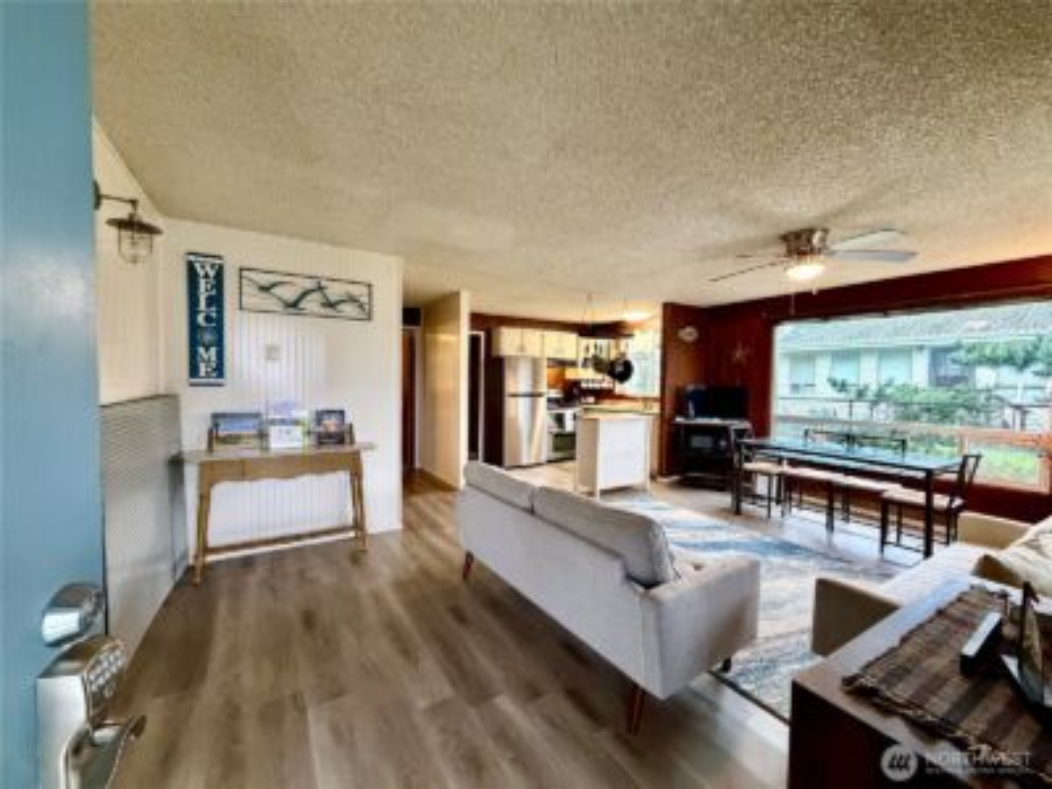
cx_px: 526
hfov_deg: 102.1
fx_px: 425
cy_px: 394
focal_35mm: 14
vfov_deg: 85.7
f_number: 2.2
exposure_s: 1/60
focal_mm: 2.22
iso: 500
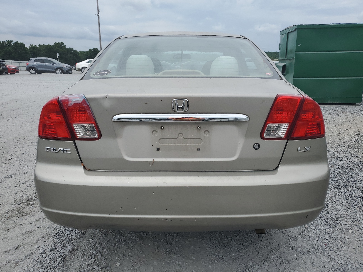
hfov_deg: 67.3
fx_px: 273
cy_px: 136
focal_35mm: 26
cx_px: 182
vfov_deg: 53.1
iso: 50
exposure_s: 1/2500
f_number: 1.5
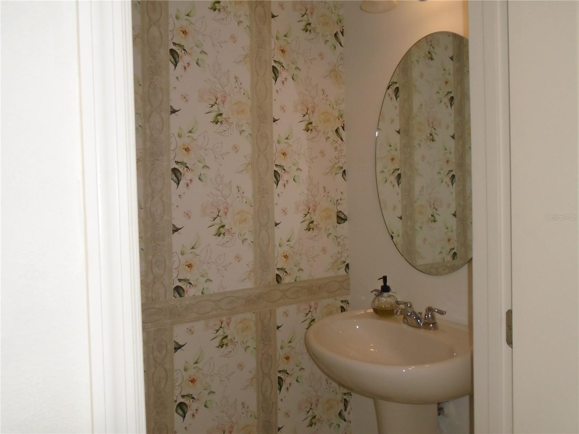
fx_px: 435
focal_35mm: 26
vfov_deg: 53.1
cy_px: 217
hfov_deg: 67.3
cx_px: 290
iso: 200
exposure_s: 1/250
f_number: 3.2
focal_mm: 4.6
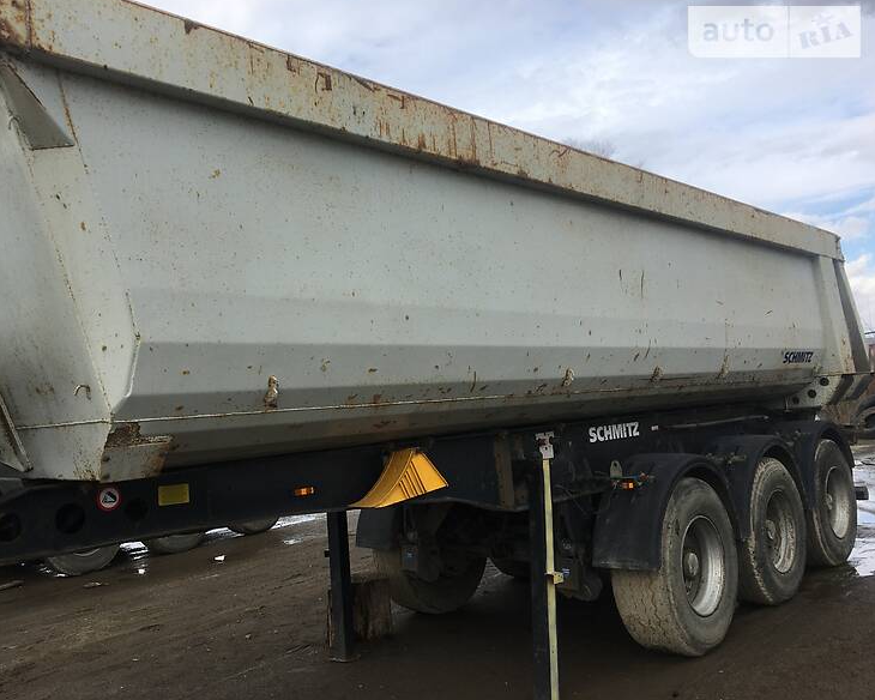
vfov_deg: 47.1
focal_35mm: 31
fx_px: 803
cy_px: 351
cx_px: 399
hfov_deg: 57.1
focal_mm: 4.2
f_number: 2.2
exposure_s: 1/1083
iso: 25
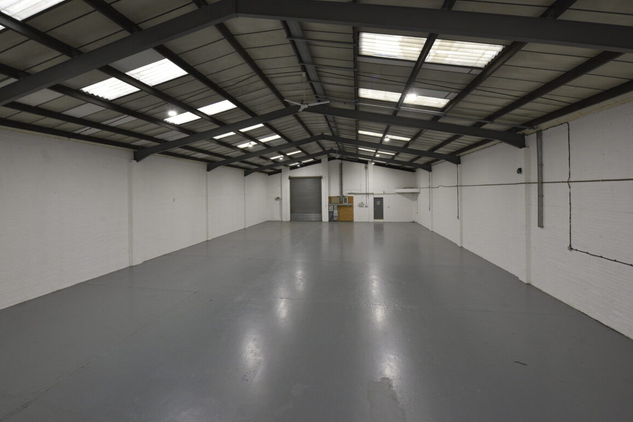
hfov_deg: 96.6
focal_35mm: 16
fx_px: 281
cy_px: 188
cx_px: 298
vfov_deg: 73.5
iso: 800
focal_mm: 14
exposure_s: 1/160
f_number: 6.3
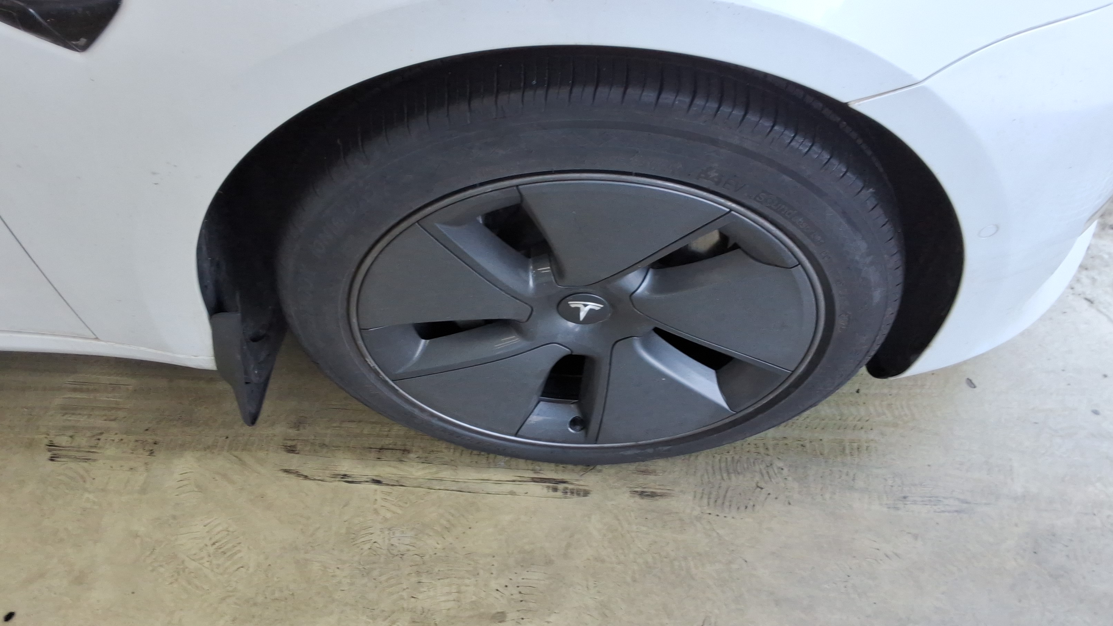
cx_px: 559
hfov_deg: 62.6
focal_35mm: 31
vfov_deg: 37.8
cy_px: 335
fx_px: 915
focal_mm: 2.91
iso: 32
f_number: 1.9
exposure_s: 1/156
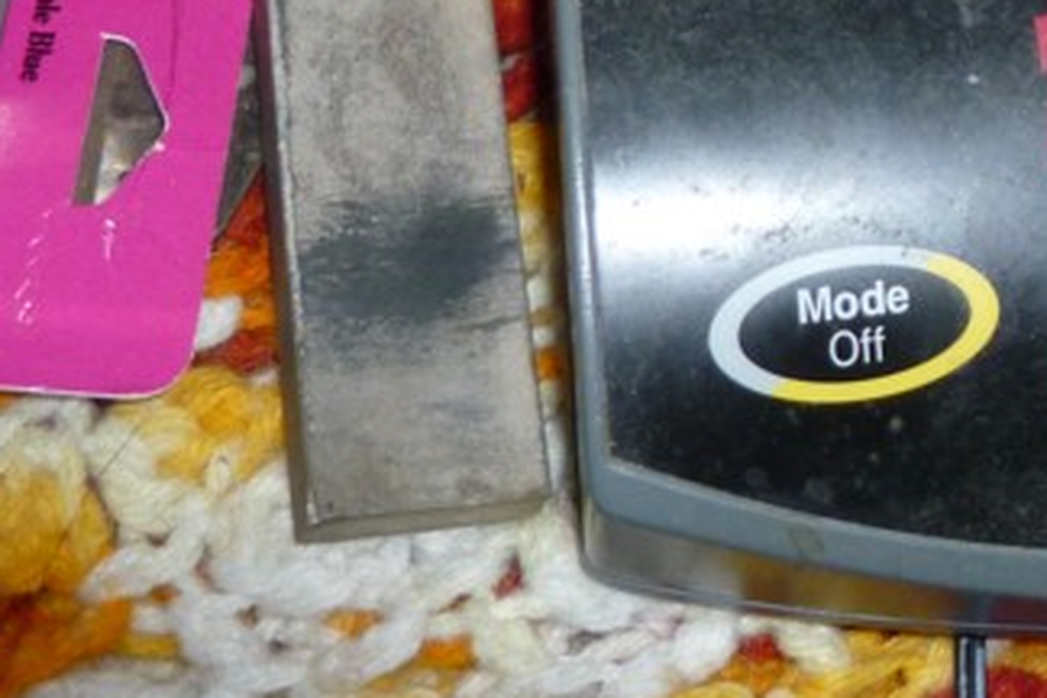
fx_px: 2617
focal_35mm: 90
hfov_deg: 20.7
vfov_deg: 14.2
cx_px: 1354
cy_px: -359
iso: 100
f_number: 3.3
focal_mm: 5
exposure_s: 1/30
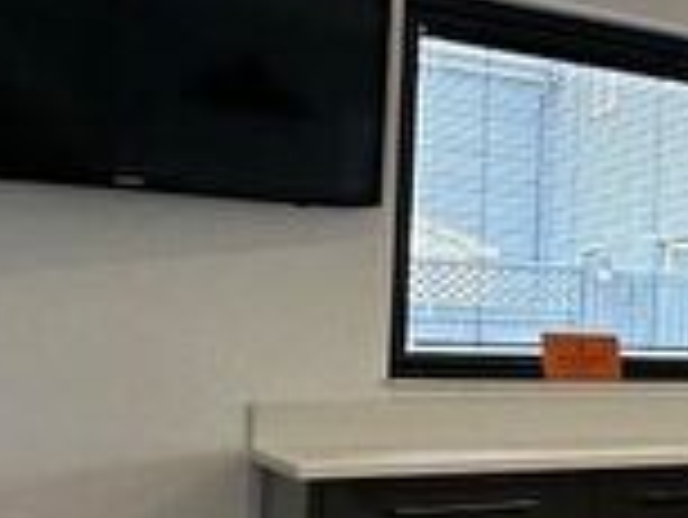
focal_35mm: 64
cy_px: 336
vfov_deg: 22.9
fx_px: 1273
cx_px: 1286
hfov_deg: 20.1
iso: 125
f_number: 2.2
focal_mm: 2.22
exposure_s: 1/107
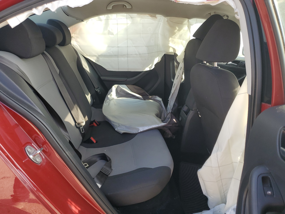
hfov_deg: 67.3
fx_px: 214
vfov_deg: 53.1
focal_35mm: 26
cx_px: 142
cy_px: 107
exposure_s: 1/370
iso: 50
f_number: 1.5
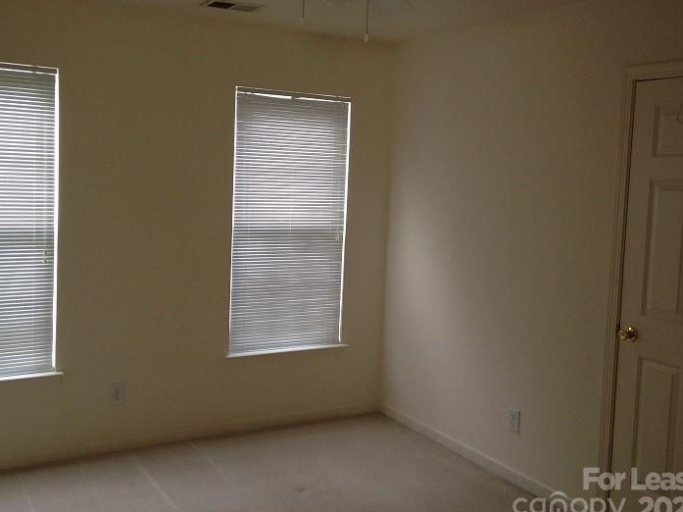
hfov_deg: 45.8
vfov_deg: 35.1
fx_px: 809
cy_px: 240
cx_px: 333
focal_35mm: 41
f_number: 2.4
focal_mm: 4.28
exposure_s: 1/20
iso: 100
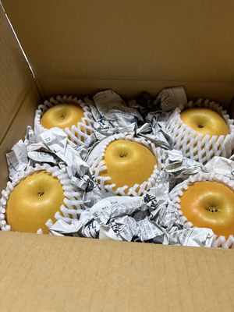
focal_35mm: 26
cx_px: 117
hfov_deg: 53.1
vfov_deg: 67.3
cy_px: 156
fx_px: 234
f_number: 1.6
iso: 125
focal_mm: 5.96
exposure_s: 1/77
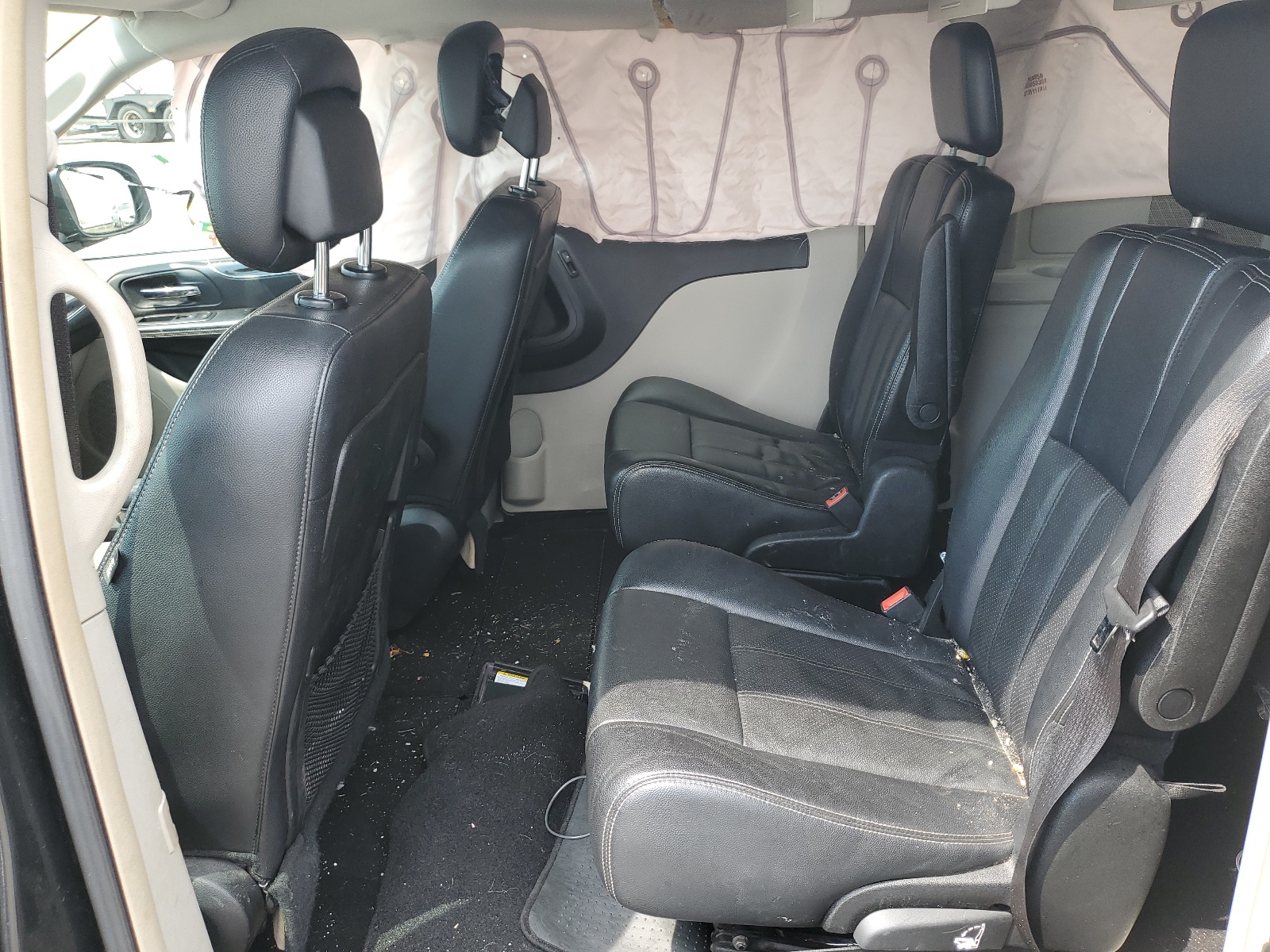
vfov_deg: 53.1
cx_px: 635
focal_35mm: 26
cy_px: 476
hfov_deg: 67.3
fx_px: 954
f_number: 1.5
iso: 50
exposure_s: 1/208
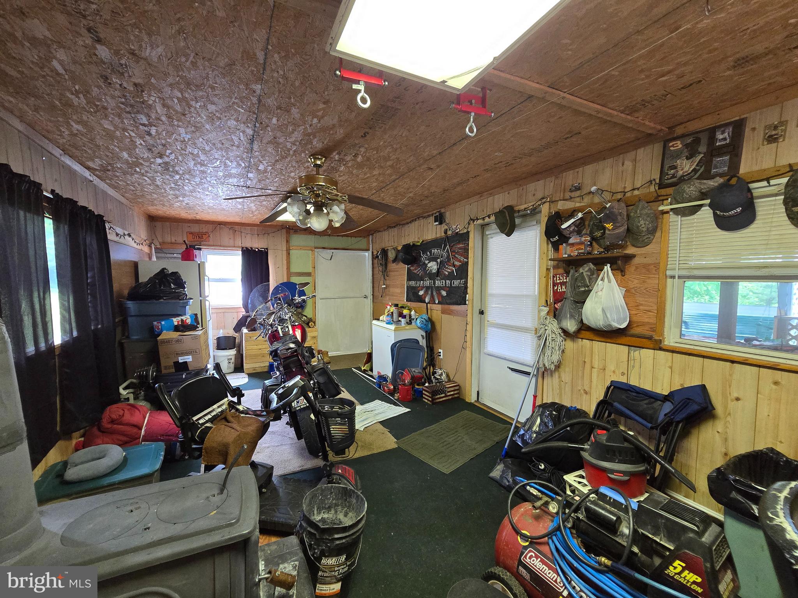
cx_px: 399
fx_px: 300
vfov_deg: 89.9
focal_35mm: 13
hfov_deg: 106.2
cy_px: 299
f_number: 2.2
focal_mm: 2.2
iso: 500
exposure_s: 1/60
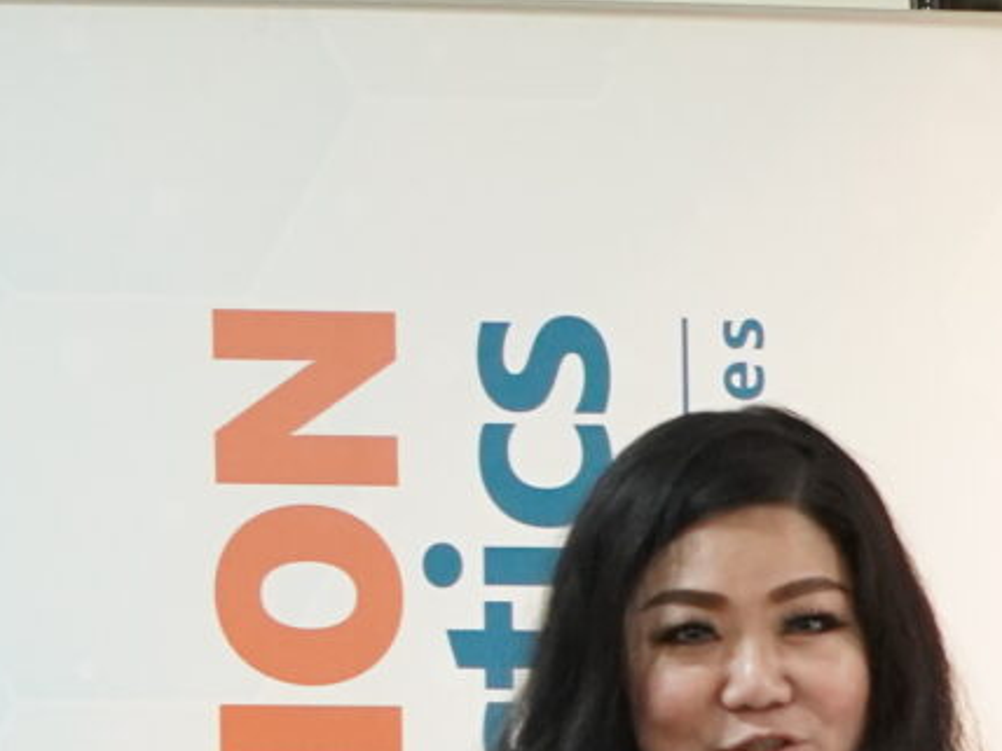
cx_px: 2601
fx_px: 15313
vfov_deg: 2.8
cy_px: 1239
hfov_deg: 3.7
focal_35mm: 529
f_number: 4.5
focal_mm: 92
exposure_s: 1/100
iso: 4000
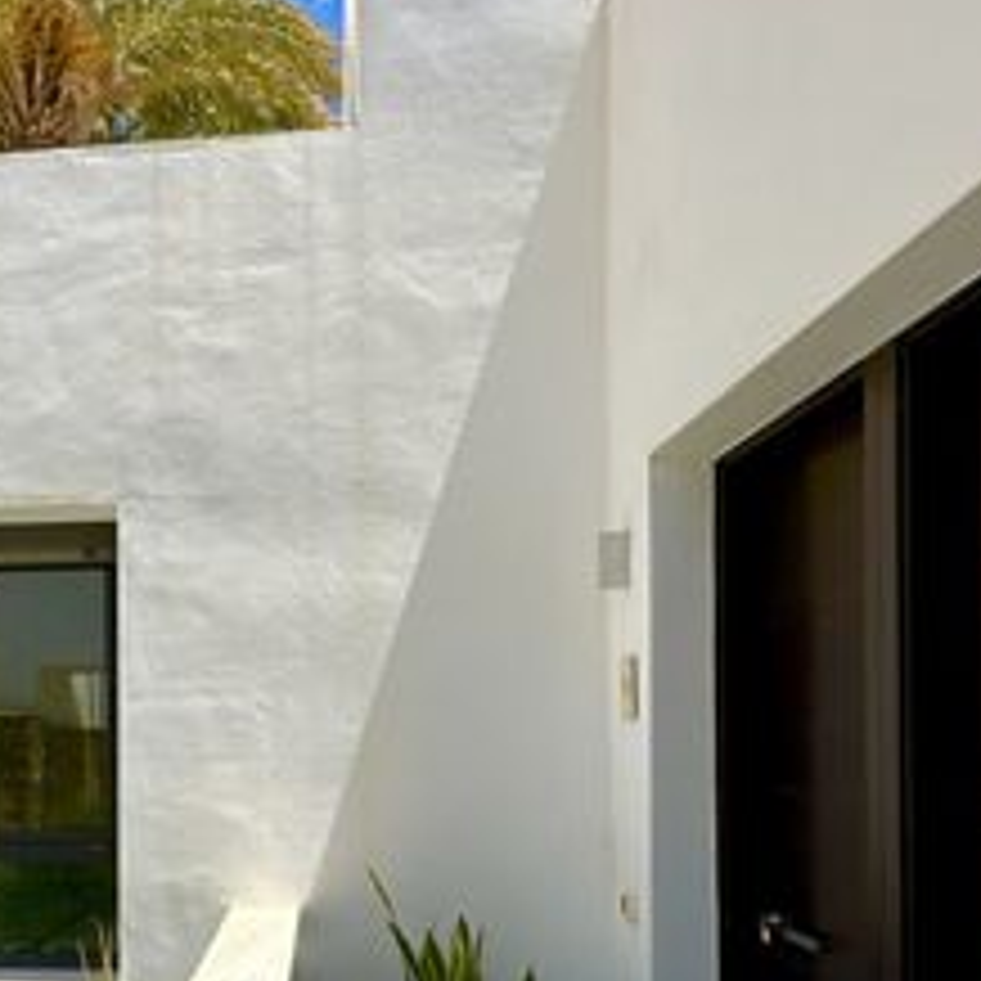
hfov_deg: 40.1
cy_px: 742
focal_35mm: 40
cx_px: 187
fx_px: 1282
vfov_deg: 40.6
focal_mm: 2.22
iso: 40
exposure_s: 1/3731
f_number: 2.2
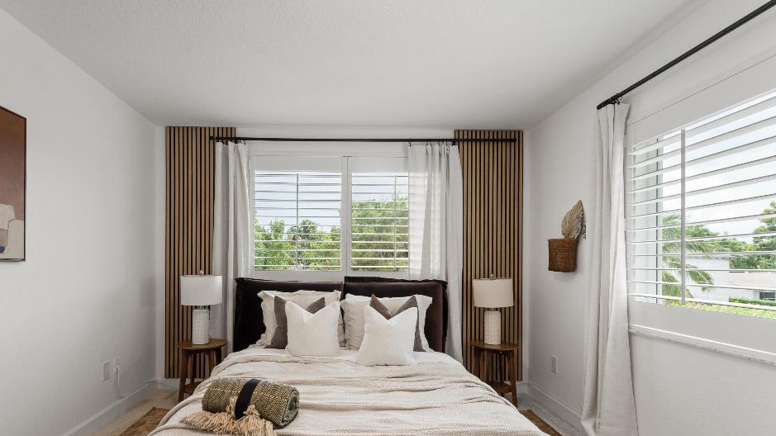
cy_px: 268
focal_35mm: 18
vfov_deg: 60.3
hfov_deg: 92.3
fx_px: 370
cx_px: 345
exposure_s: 1/8
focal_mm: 14
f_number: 8
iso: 100
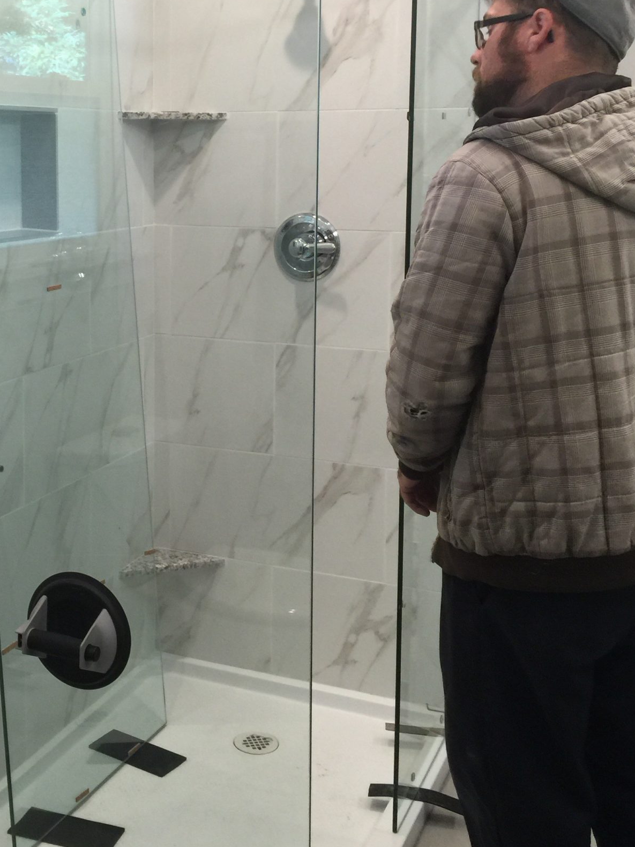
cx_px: 161
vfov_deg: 39.9
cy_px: 276
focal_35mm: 47
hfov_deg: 30.4
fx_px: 1150
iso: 40
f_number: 2.2
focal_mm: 4.15
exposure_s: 1/30
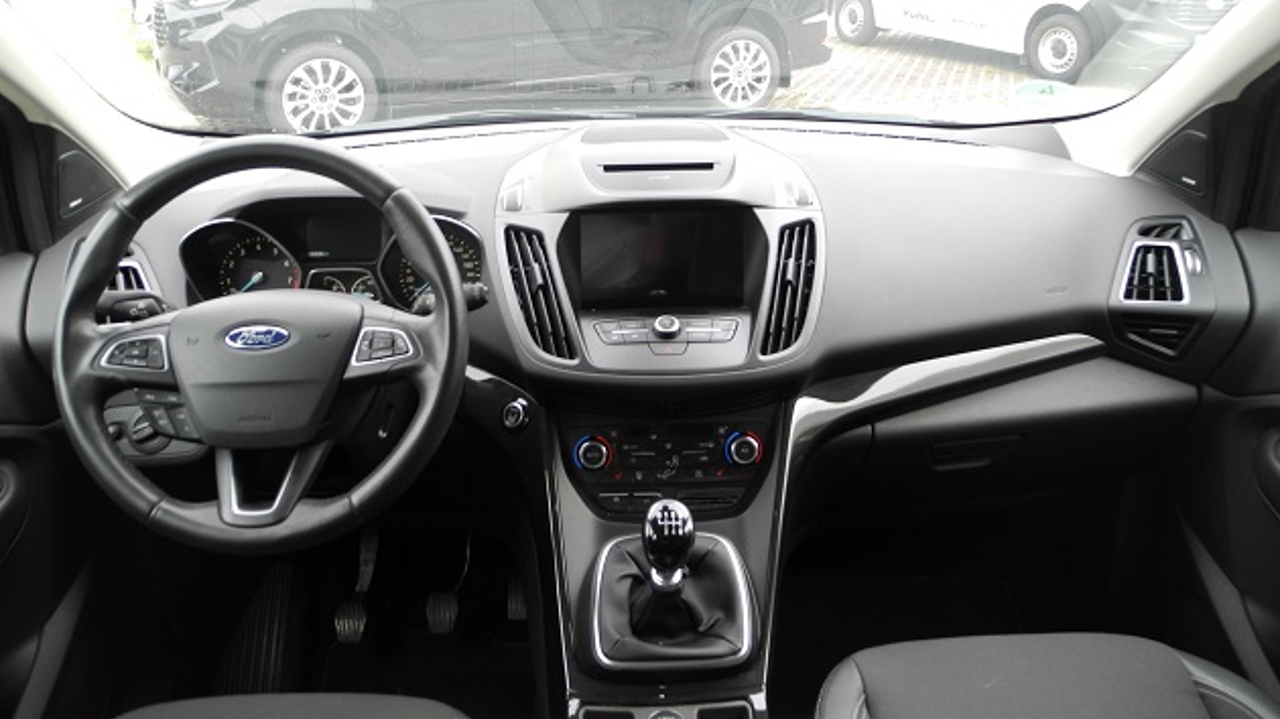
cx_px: 638
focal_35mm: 31
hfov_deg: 62.6
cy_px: 258
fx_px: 1052
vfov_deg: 37.5
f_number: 2.8
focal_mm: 6
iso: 100
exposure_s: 1/40
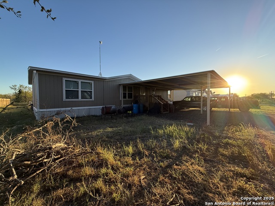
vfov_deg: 85.7
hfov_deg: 102.1
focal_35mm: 14
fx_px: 111
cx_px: 138
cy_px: 103
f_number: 2.2
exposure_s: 1/510
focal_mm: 2.22
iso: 64
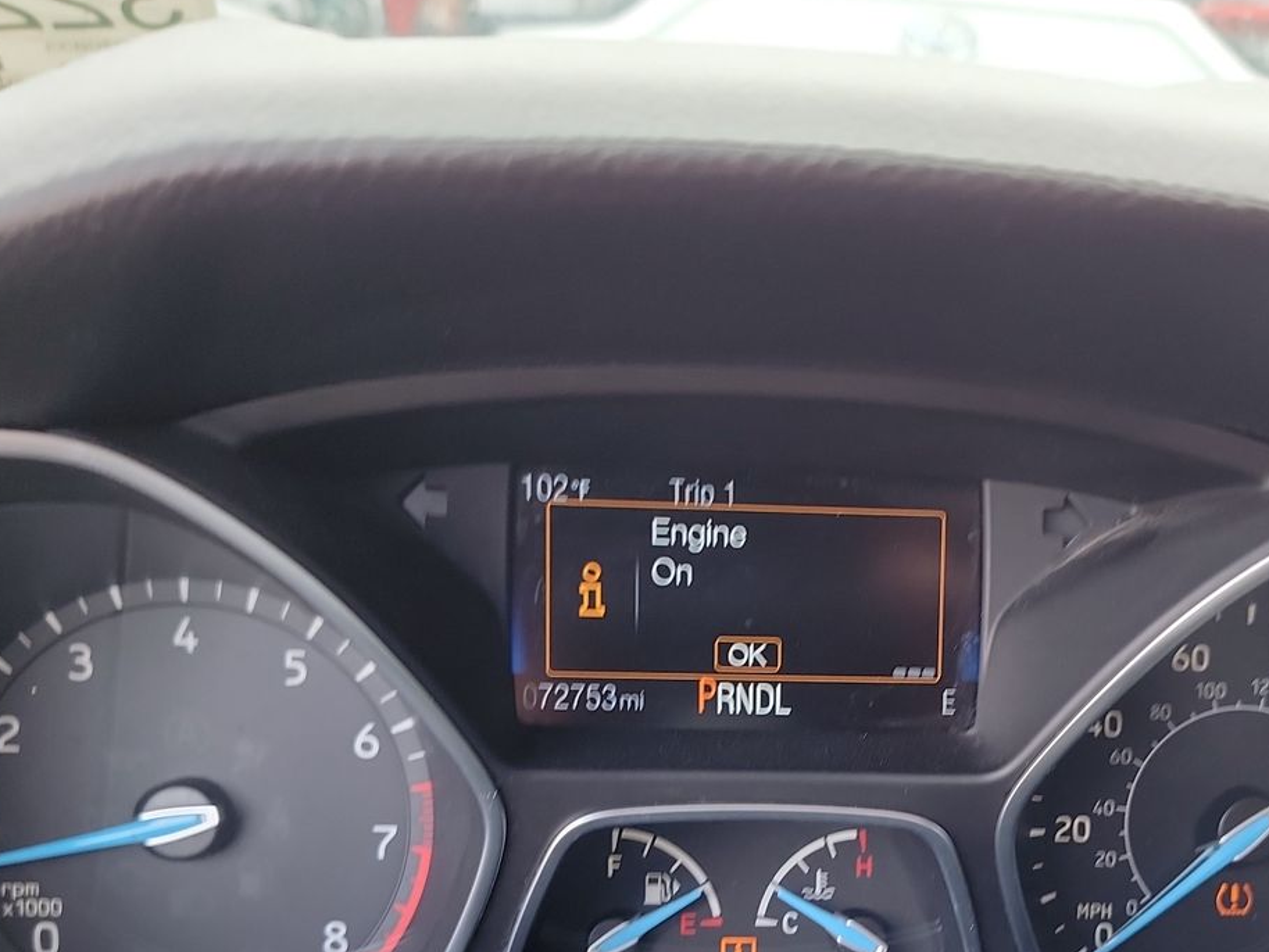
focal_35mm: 42
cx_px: 823
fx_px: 1540
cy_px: 812
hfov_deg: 44.3
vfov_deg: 33.0
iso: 90
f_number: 1.8
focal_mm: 6.7
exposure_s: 1/59
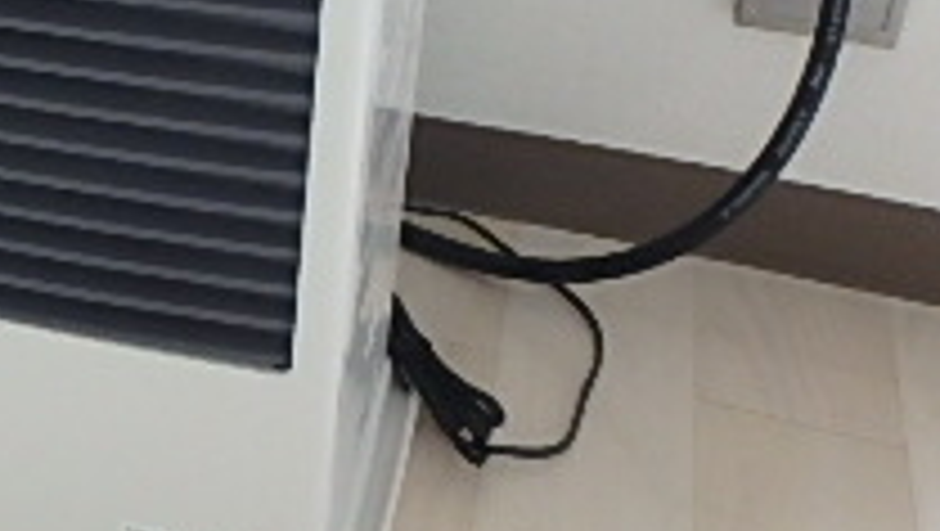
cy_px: -162
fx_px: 1746
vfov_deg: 16.3
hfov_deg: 27.5
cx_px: -99
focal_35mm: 70
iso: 400
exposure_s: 1/30
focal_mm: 3.7
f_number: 3.5
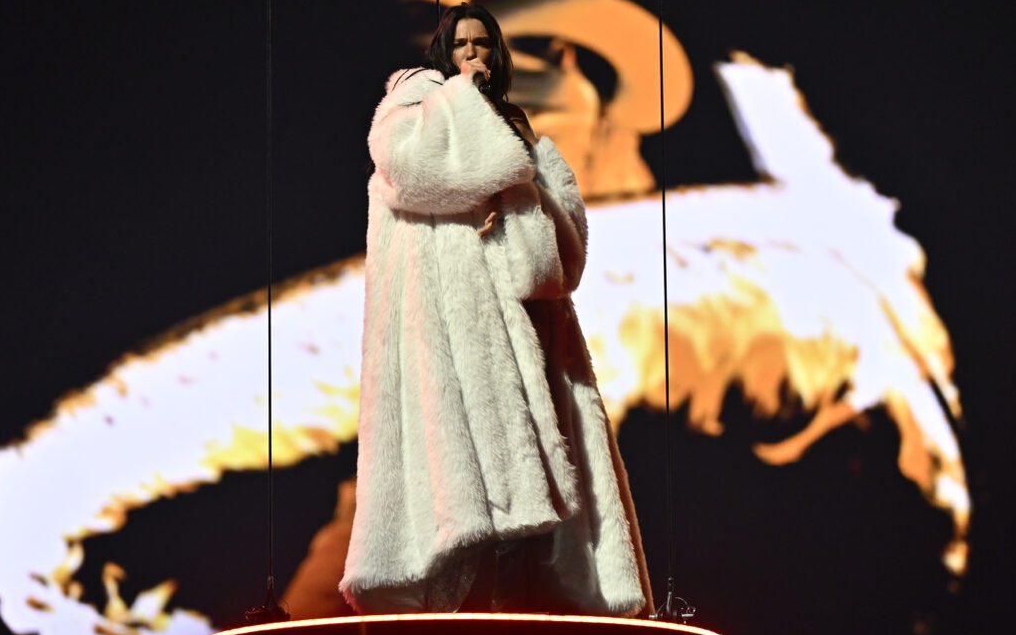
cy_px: 307
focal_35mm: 246
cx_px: 509
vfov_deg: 5.3
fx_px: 6811
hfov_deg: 8.5
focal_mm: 160
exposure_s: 1/640
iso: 1600
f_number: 2.8
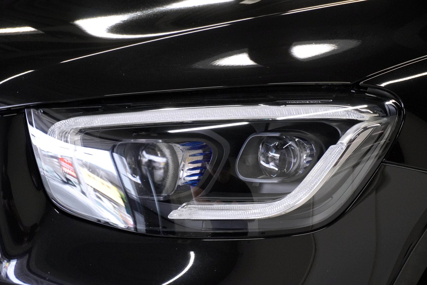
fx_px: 872
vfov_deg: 18.5
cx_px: 214
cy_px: 142
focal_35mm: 74
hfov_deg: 27.5
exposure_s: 1/160
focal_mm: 49
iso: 2000
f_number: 5.6
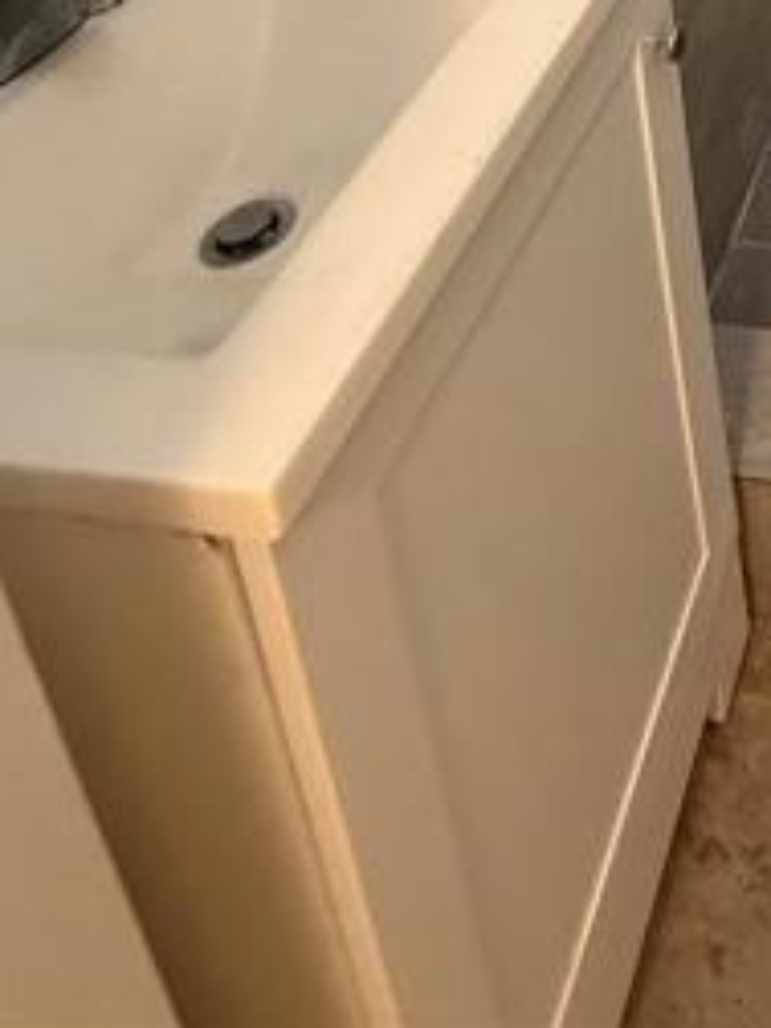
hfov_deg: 29.9
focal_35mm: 40
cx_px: 963
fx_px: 1188
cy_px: -436
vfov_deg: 30.8
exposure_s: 1/60
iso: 400
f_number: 2.2
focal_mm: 2.22
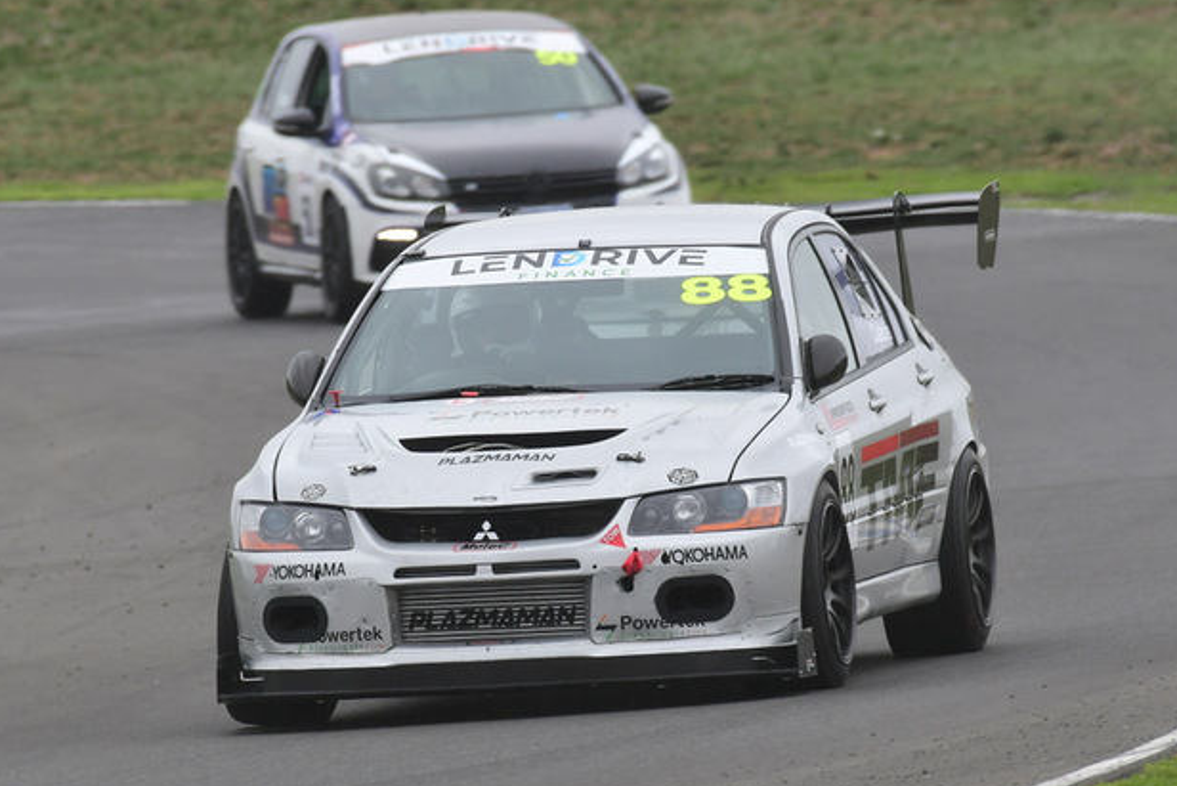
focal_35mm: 974
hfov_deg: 2.1
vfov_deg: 1.4
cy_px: 375
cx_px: 543
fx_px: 31850
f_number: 10
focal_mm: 500
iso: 640
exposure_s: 1/640
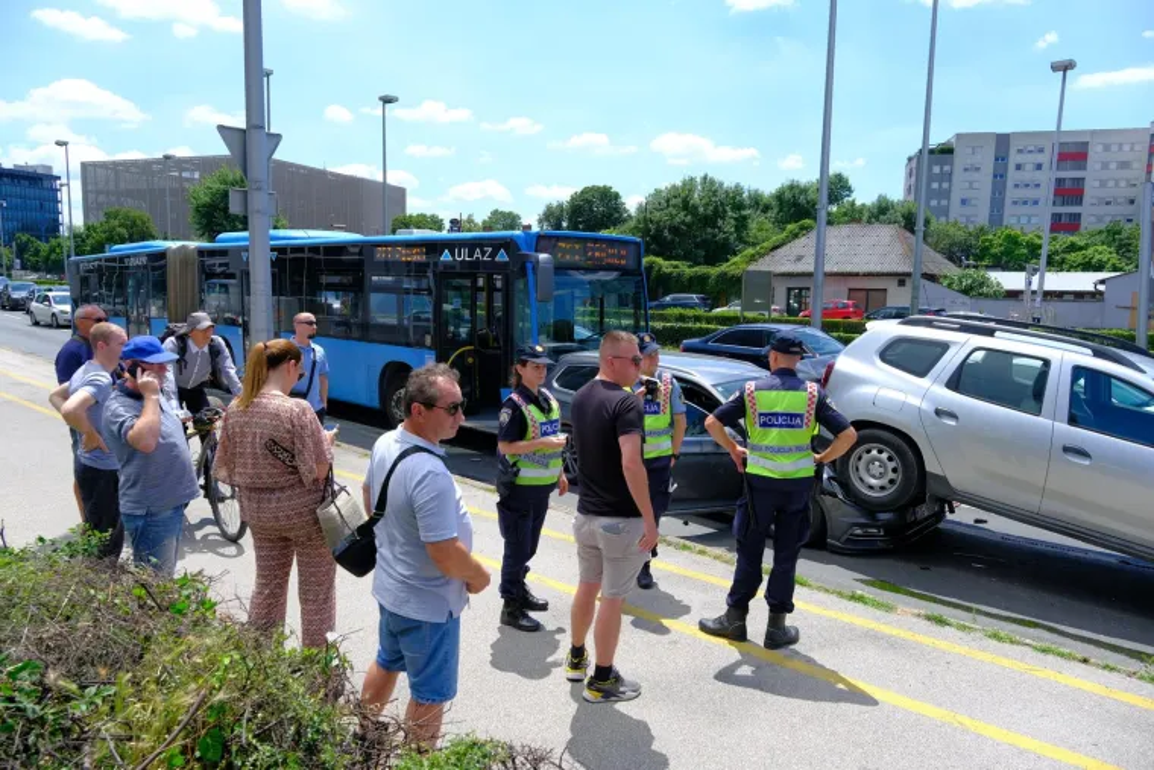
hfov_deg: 73.7
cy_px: 385
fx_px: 769
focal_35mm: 24
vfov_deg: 53.2
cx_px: 577
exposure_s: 1/1000
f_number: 4
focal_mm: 16
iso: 200
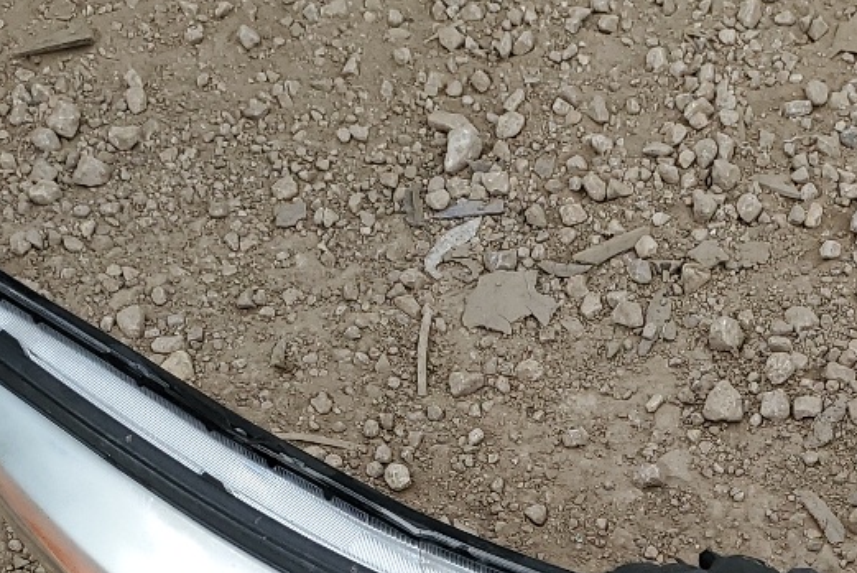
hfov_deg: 23.7
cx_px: 786
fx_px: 1977
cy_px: 929
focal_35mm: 83
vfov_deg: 15.0
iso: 50
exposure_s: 1/400
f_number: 1.5
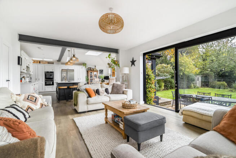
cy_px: 79
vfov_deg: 73.8
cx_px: 118
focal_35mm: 16
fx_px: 105
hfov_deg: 96.7
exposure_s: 1/80
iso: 800
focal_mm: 16
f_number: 7.1
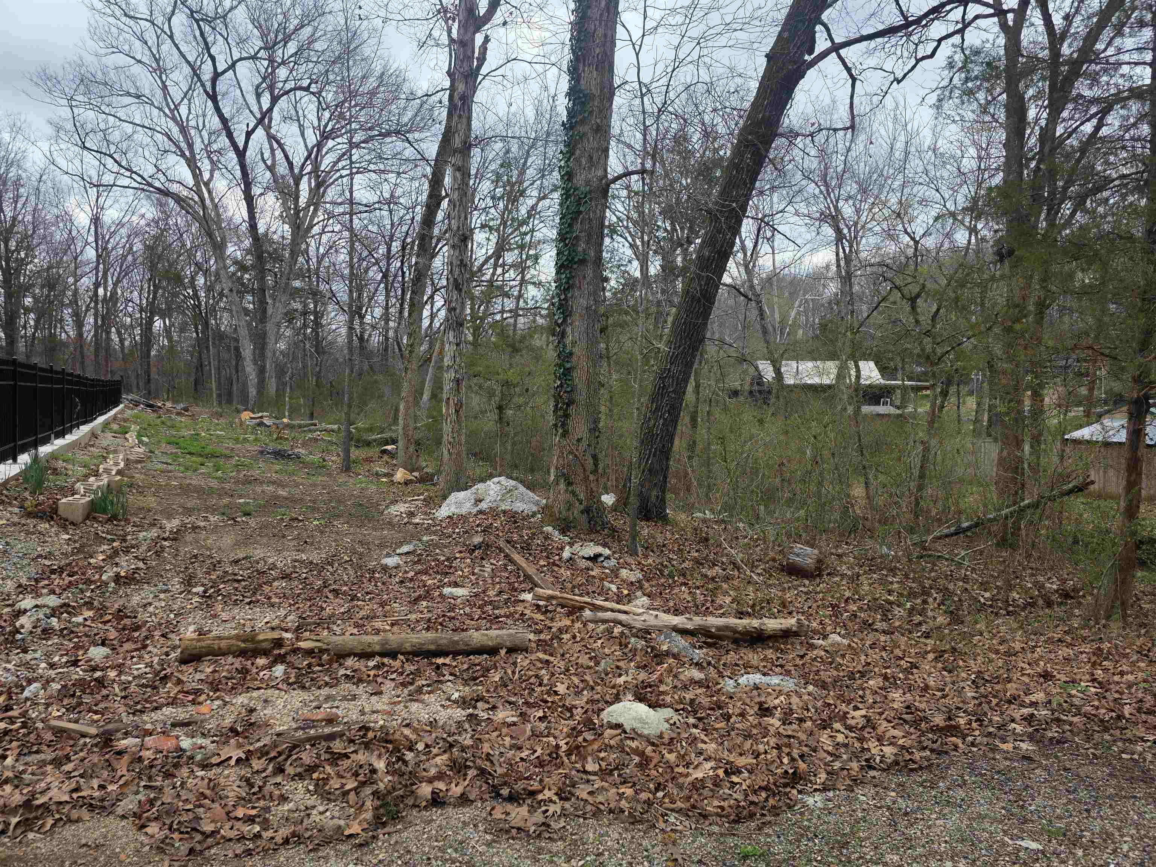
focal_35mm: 23
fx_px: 768
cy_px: 434
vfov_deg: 58.9
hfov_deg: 73.9
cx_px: 578
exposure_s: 1/359
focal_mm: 6.3
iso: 25
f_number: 1.7
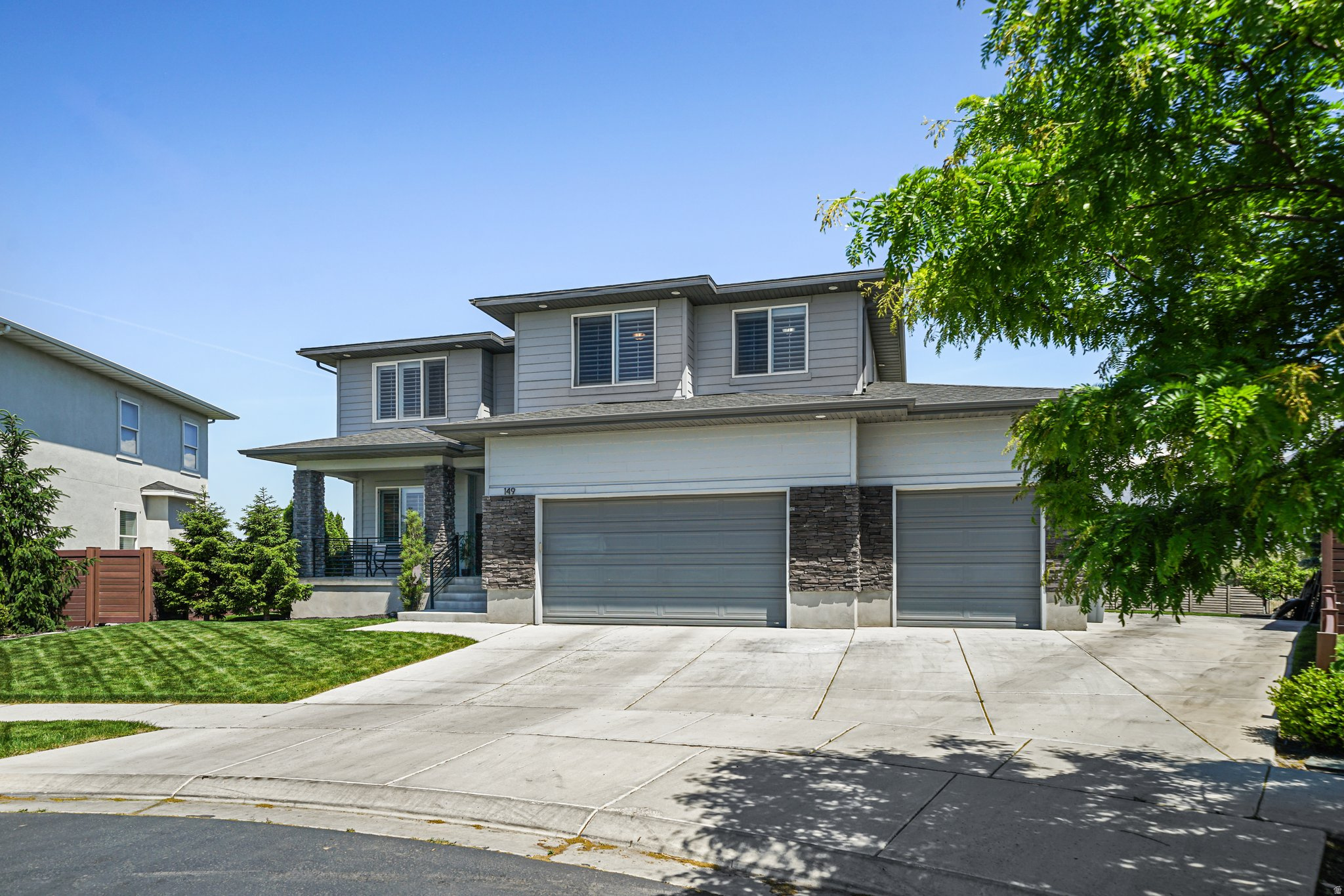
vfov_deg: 59.5
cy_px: 448
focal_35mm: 21
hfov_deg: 81.2
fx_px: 784
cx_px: 672
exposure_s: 1/320
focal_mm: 21
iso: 100
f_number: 8
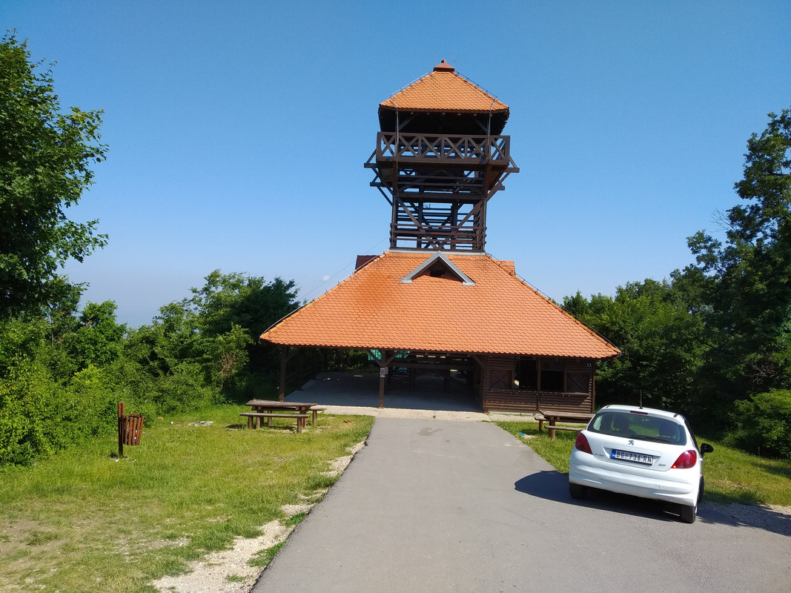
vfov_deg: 53.1
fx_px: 594
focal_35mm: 26
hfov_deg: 67.3
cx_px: 396
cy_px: 296
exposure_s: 1/1091
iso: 100
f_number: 2.2
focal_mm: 3.82
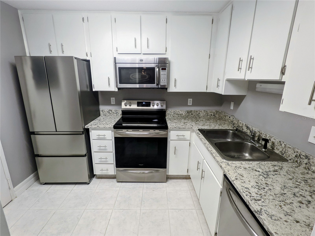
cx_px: 158
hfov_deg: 94.5
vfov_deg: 78.1
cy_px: 118
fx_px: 146
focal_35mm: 16
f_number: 2.2
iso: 117
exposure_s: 1/30
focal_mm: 2.22
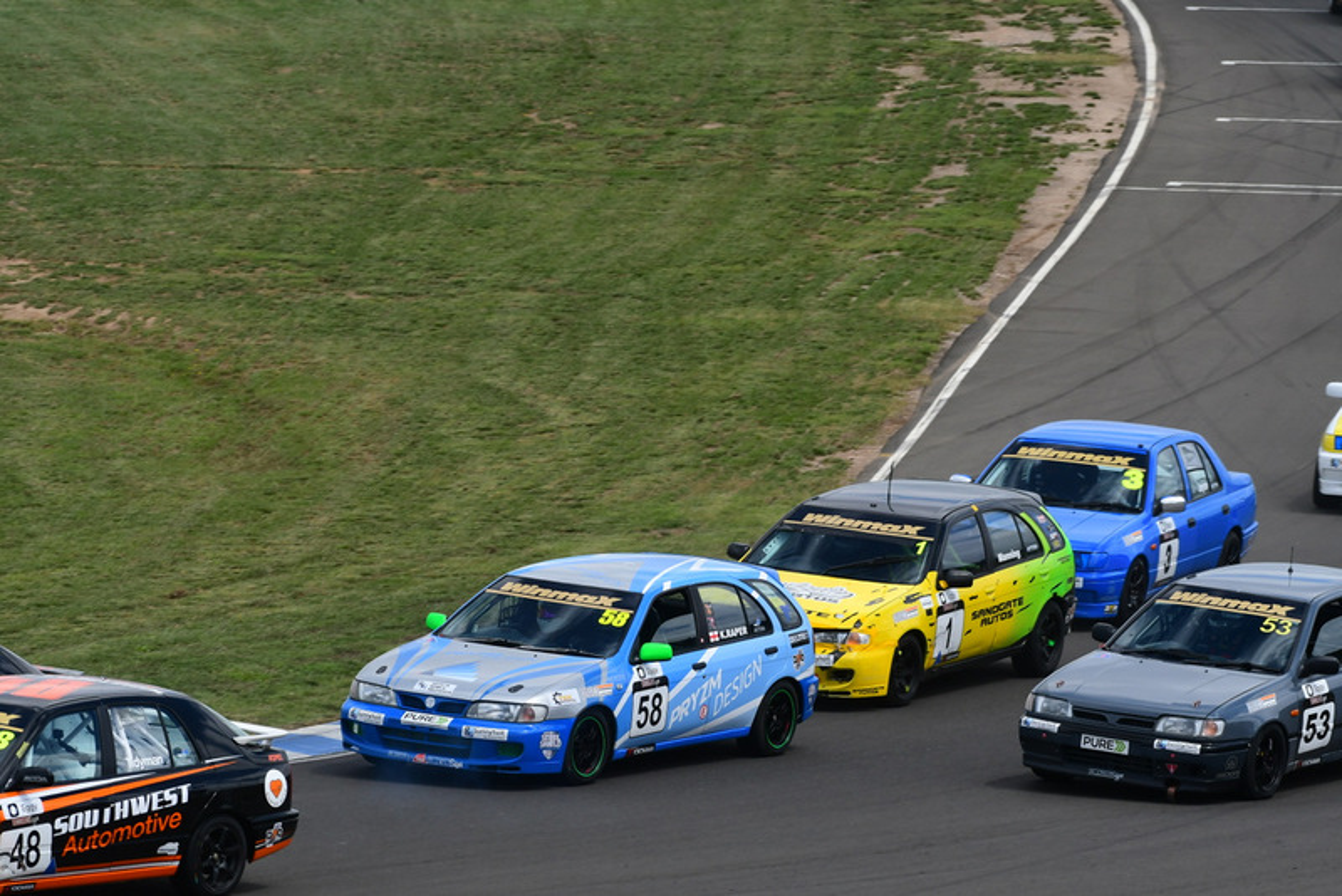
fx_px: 13983
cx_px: 671
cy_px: 448
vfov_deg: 3.7
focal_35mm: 375
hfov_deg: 5.5
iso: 320
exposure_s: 1/640
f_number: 10
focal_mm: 250
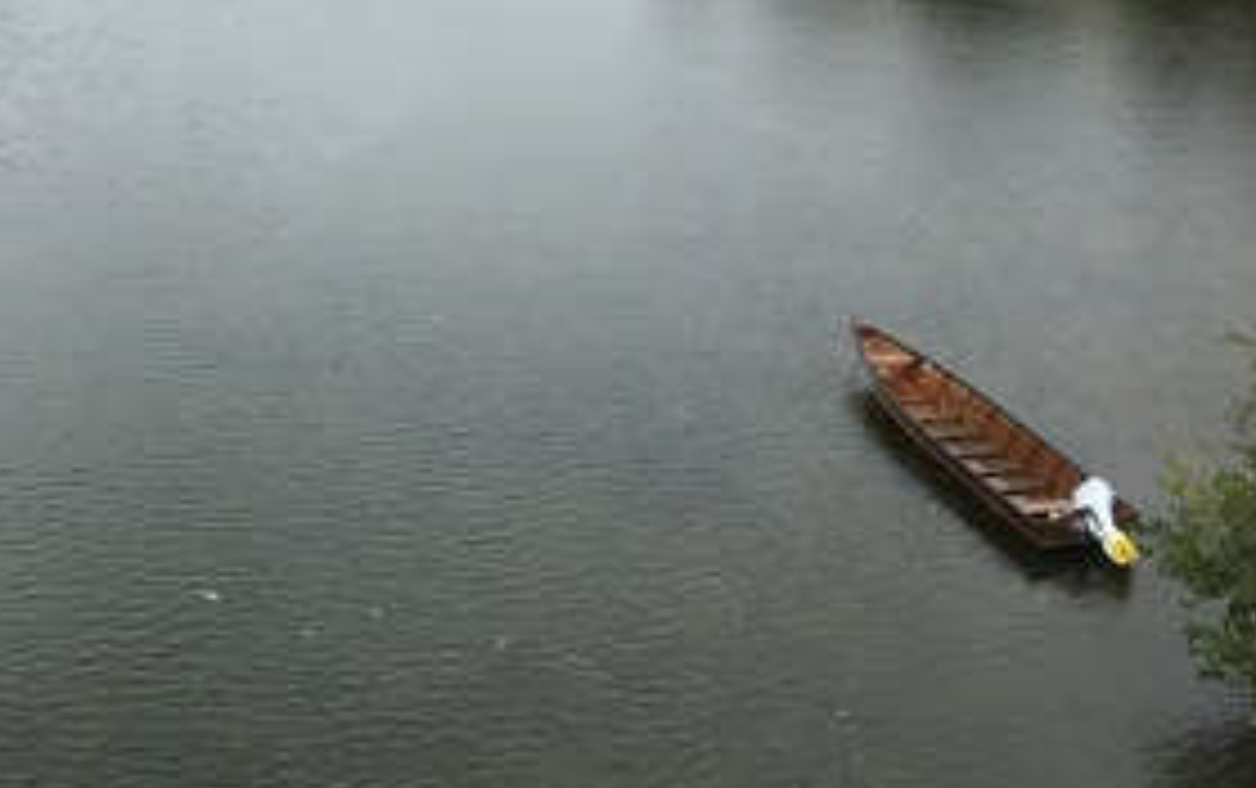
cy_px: -99
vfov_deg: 18.2
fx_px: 2364
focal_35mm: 69
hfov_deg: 29.3
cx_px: 313
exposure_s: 1/353
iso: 25
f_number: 2.4
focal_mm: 3.3
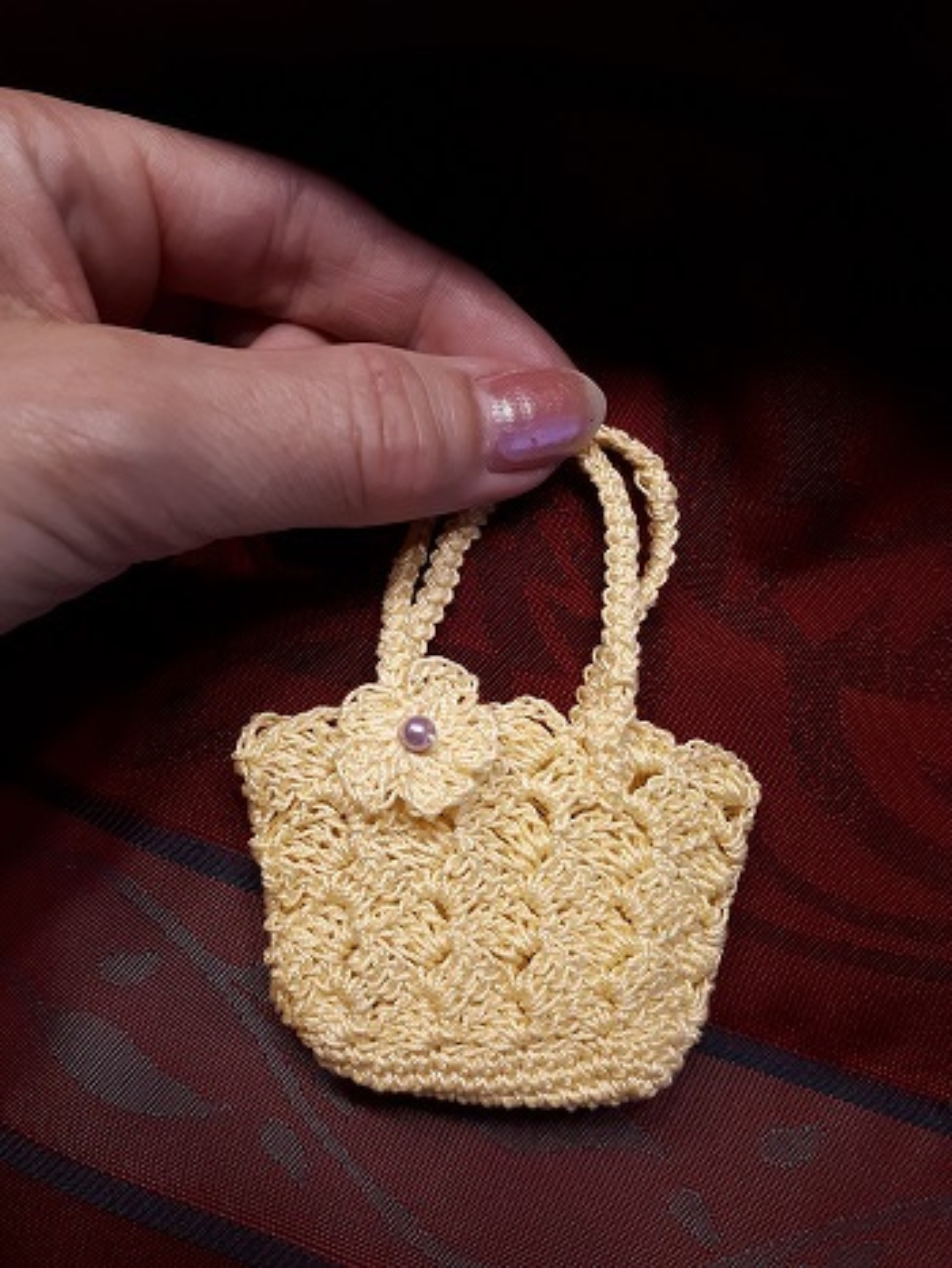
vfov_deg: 65.3
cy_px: 634
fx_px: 989
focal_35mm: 27
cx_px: 476
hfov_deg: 51.4
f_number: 1.9
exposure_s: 1/33
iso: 160
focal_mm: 3.6
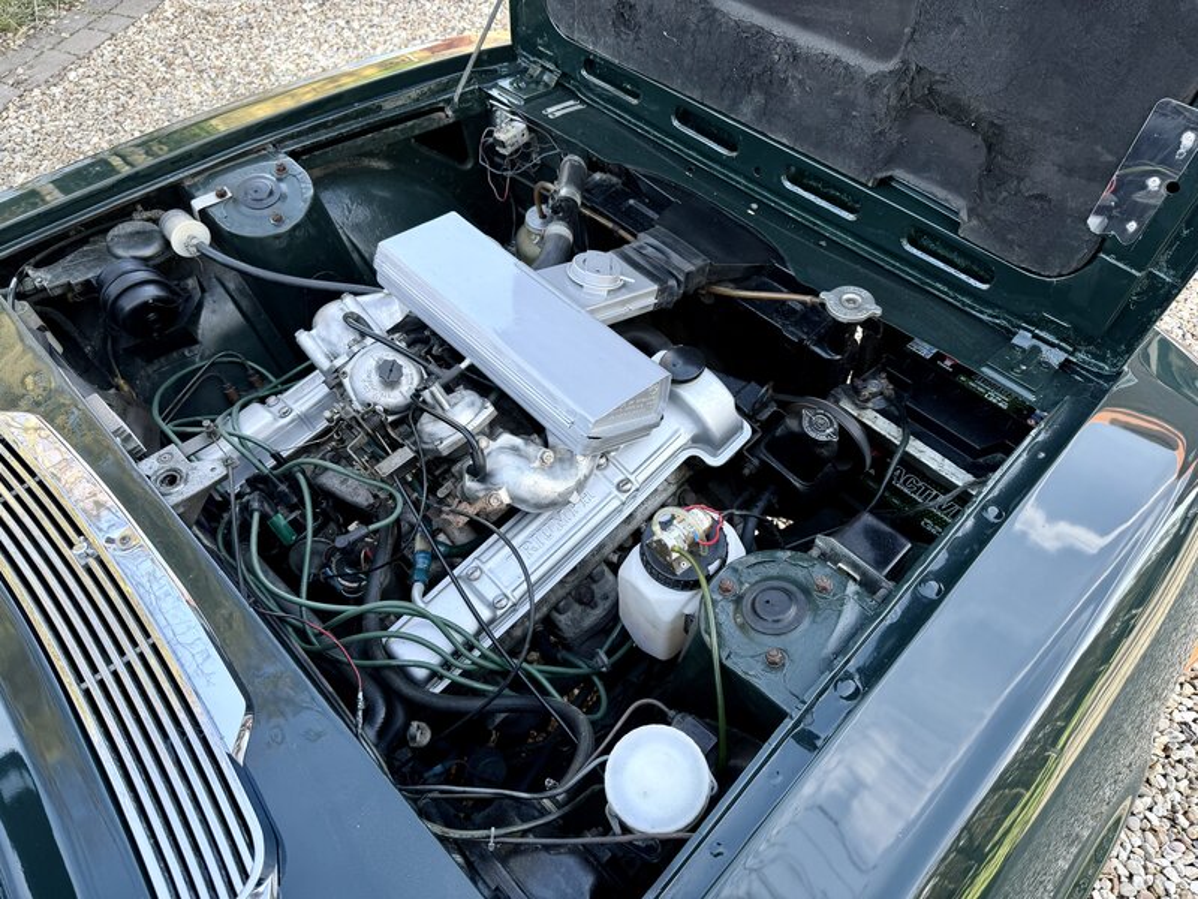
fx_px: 831
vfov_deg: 56.8
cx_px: 599
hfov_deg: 71.6
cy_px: 450
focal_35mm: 24
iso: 80
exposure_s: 1/180
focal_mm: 6.76
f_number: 1.78
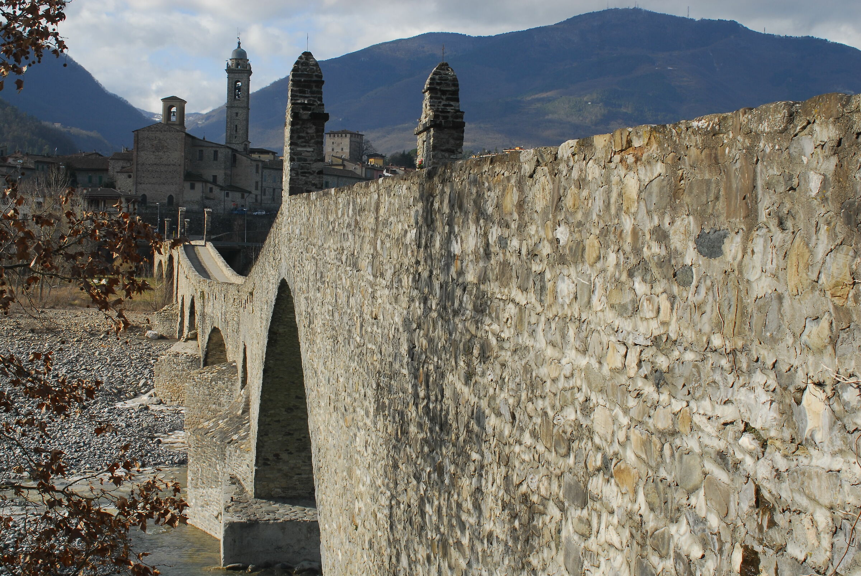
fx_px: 1257
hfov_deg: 37.8
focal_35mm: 52
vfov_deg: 25.8
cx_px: 430
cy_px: 288
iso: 100
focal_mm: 35
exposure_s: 1/80
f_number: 14
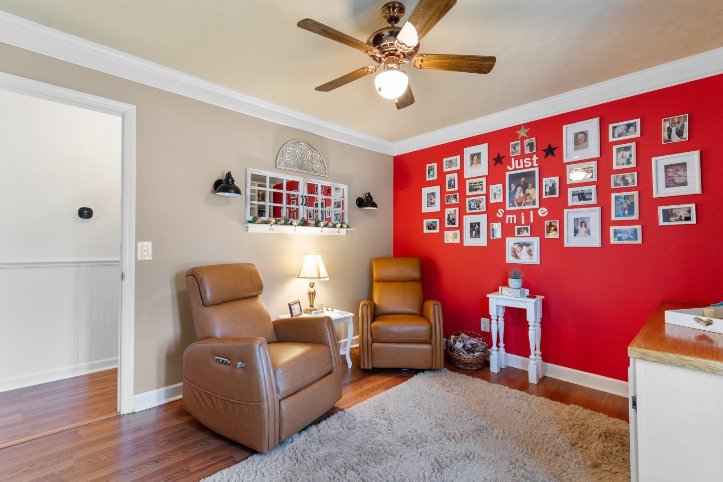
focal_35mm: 15
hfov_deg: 100.4
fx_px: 301
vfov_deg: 77.3
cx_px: 362
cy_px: 241
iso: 100
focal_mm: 10
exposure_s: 1/2
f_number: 4.5
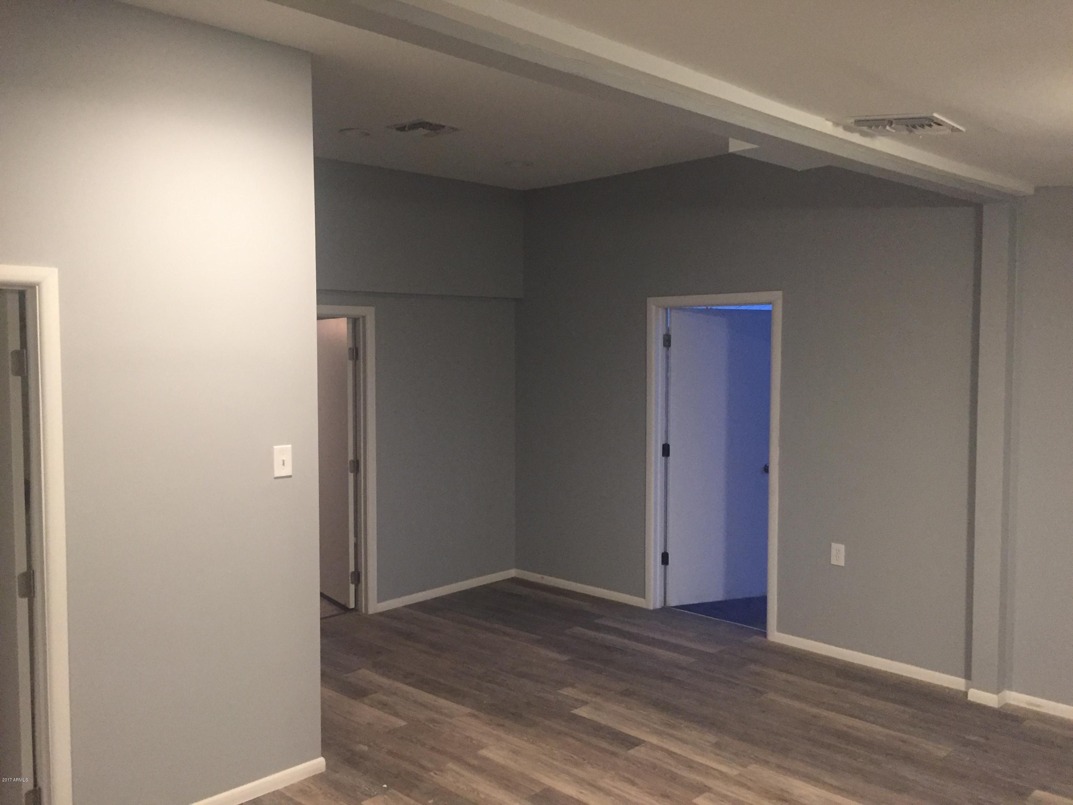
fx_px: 899
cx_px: 536
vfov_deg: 48.2
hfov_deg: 61.7
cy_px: 402
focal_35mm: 29
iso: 200
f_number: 2.2
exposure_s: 1/30
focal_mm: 4.15
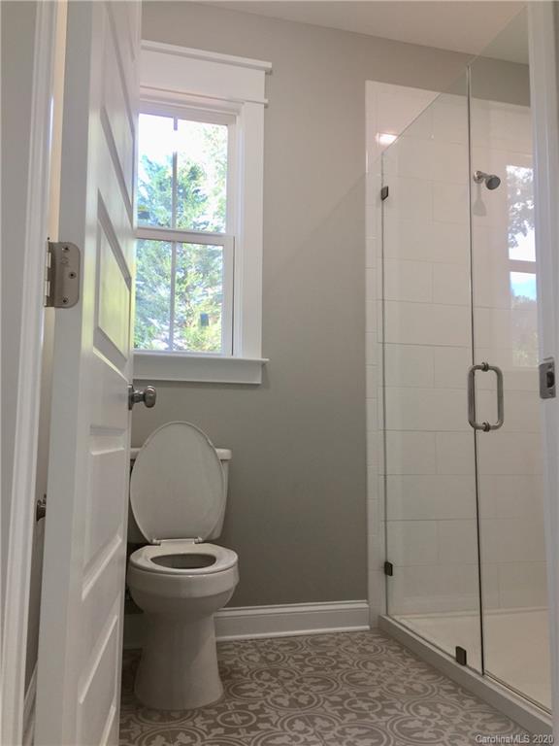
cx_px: 280
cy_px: 373
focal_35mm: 29
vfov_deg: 61.7
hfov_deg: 48.2
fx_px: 624
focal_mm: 4.15
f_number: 2.2
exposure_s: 1/40
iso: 32
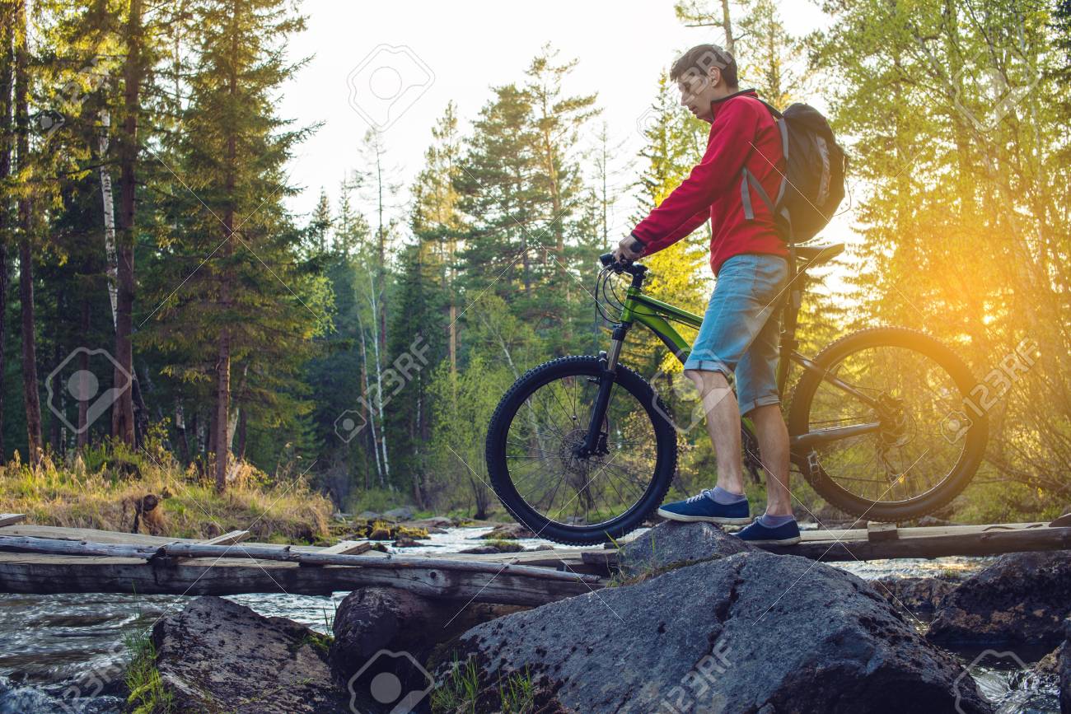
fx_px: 1488
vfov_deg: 27.0
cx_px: 536
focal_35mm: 50
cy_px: 357
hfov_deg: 39.6
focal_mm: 50
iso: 100
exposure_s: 1/25
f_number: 7.1
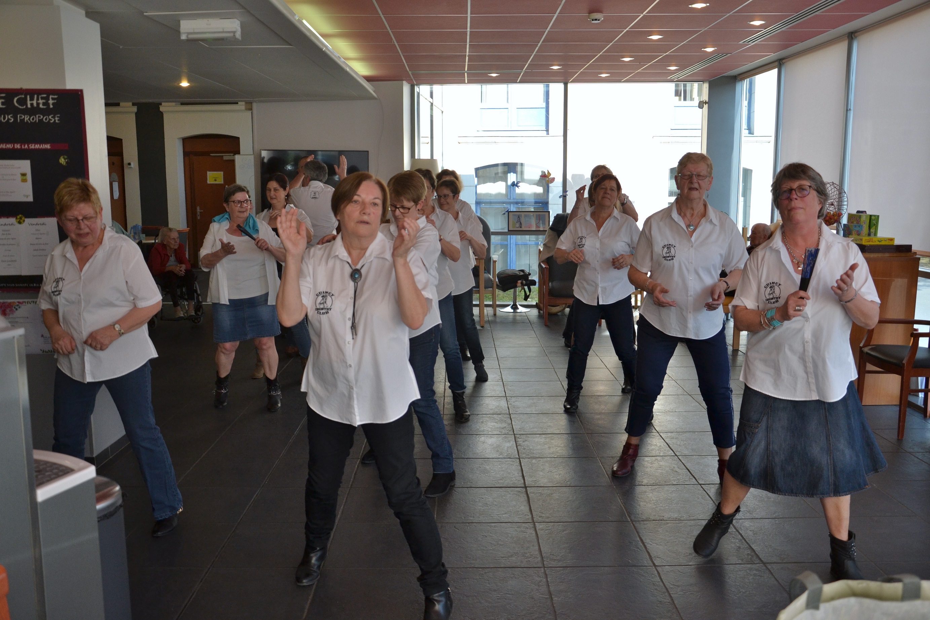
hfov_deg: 59.5
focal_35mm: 32
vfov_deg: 41.7
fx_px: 814
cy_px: 310
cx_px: 465
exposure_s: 1/500
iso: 400
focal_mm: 21
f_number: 3.8
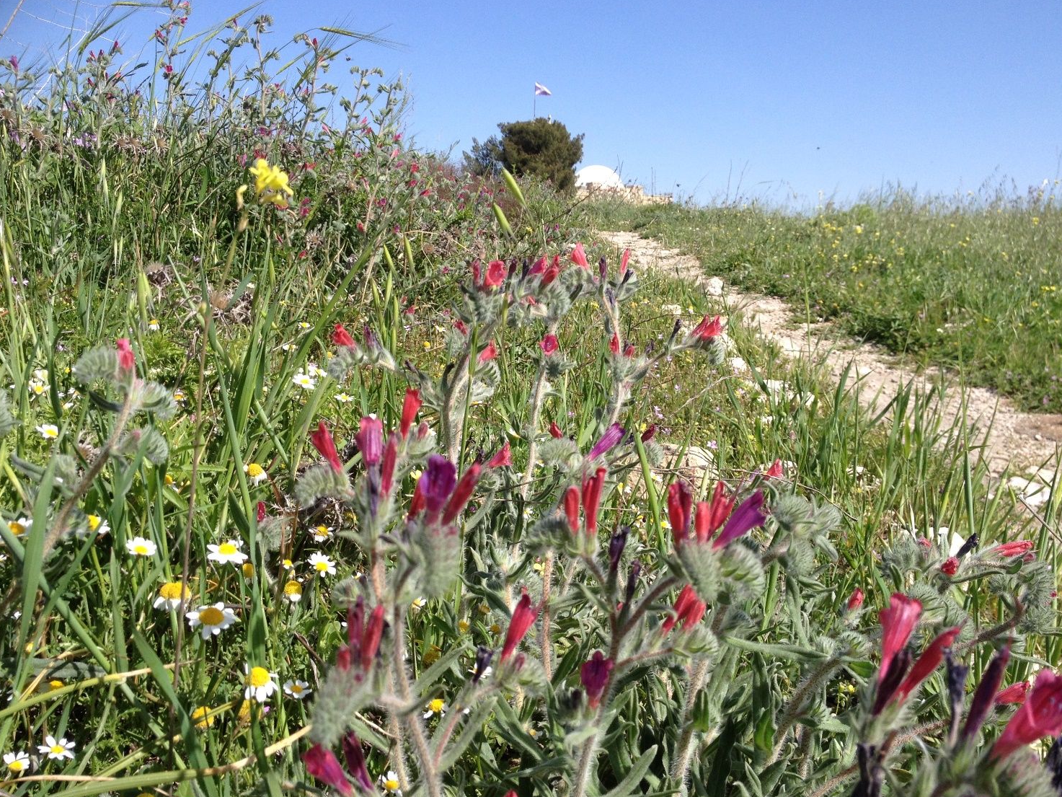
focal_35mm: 38
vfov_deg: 37.7
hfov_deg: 49.0
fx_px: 1166
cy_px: 418
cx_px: 558
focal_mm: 4.28
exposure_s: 1/1577
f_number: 2.4
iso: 50
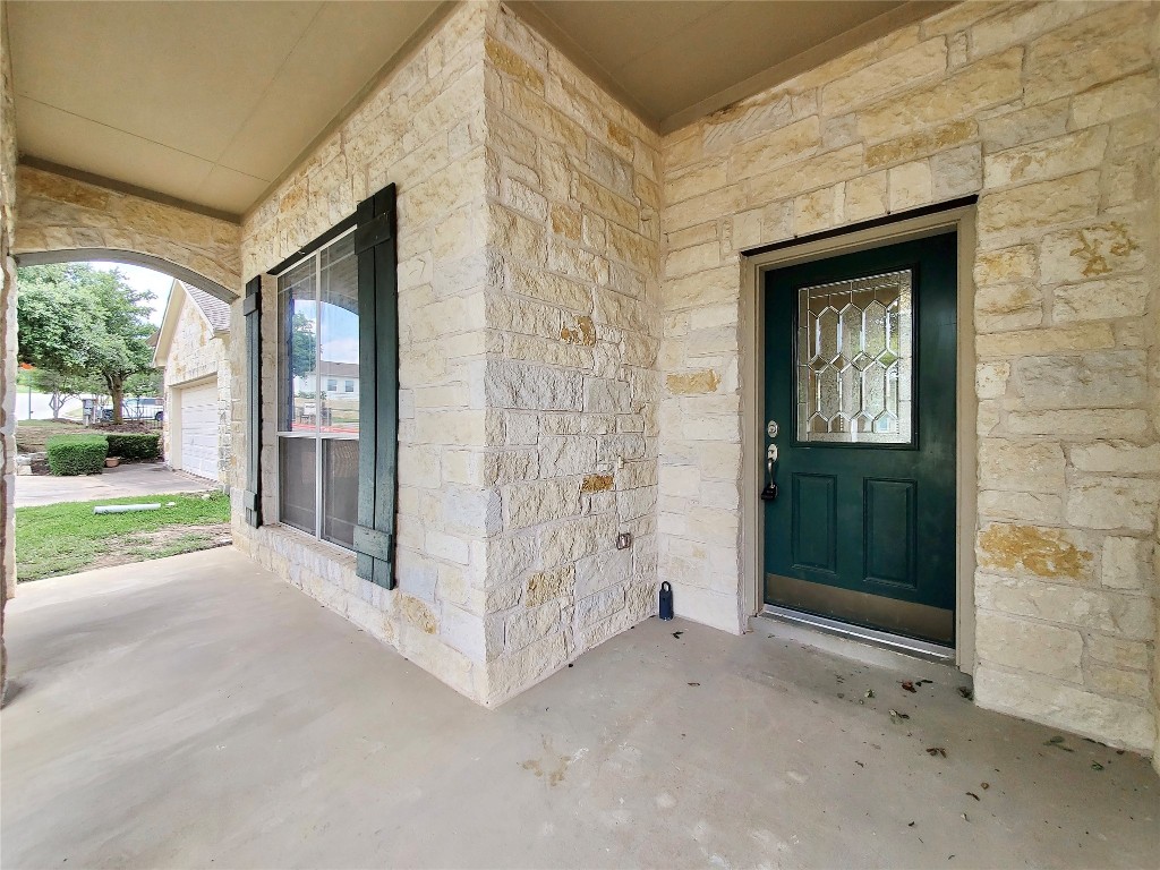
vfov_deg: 89.9
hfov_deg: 106.2
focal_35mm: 13
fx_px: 436
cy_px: 435
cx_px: 580
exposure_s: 1/120
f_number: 2.2
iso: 50
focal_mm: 1.8
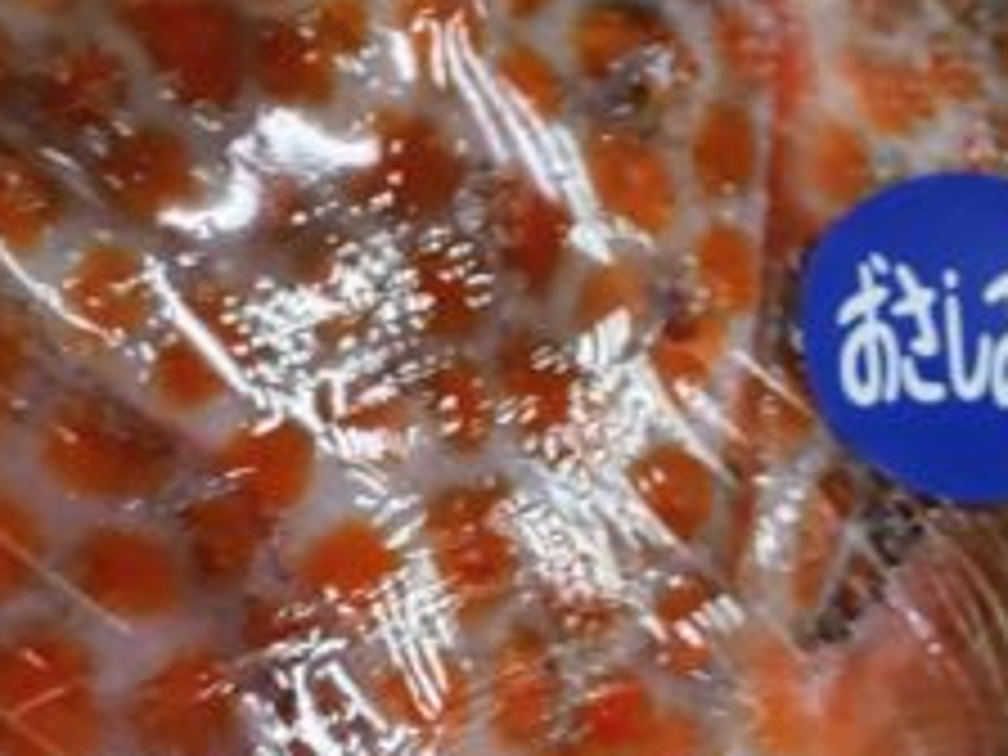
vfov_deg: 14.3
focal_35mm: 103
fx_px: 2999
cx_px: 279
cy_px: 644
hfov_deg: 19.0
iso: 198
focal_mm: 3.43
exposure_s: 1/60
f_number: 2
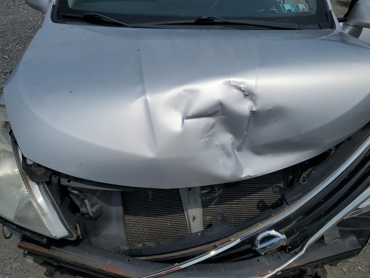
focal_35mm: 29
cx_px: 187
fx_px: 310
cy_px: 143
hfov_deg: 61.6
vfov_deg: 48.2
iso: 53
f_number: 1.5
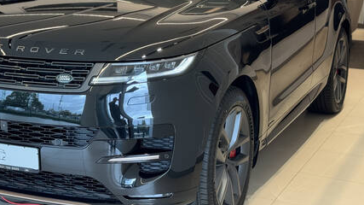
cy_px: 56
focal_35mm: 76
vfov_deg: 15.8
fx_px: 733
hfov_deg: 27.7
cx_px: 125
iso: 80
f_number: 1.78
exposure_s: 1/102
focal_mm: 6.76
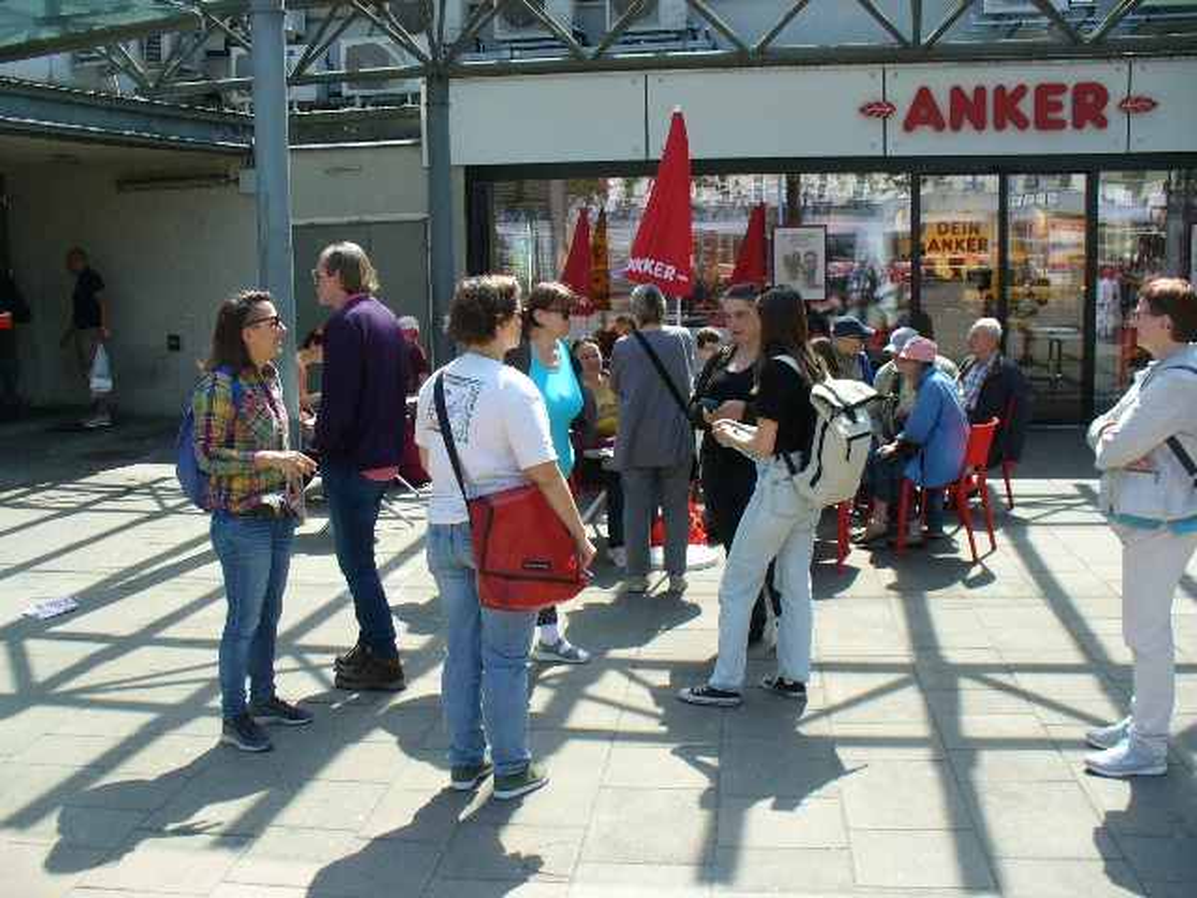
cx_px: 598
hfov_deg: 50.1
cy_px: 449
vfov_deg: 38.7
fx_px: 1279
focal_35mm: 37
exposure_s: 1/125
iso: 80
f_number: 5.6
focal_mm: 6.1
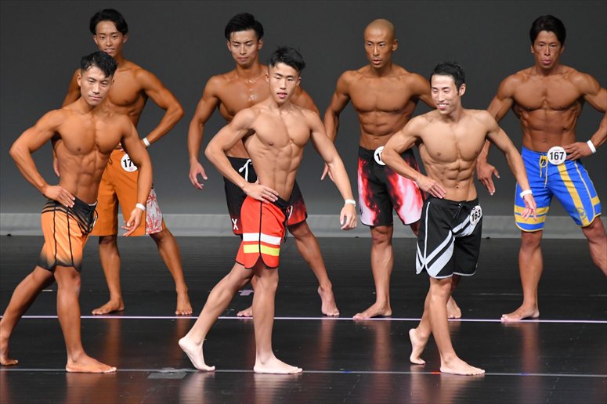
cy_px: 202
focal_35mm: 345
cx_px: 304
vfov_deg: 4.0
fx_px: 5814
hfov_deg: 6.0
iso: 4000
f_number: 5.6
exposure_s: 1/400
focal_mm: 230
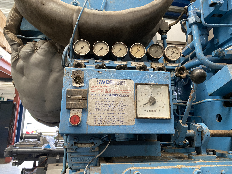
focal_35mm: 26
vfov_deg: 53.1
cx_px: 116
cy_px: 87
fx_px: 174
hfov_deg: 67.3
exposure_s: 1/60
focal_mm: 4.25
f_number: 1.8
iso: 160
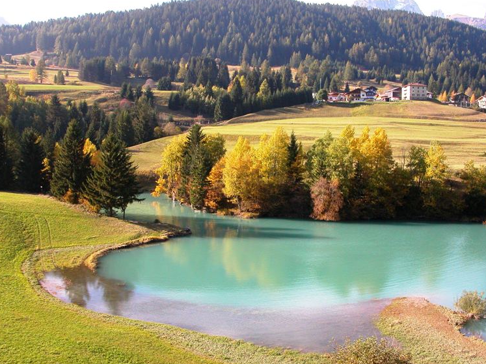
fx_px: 505
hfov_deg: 51.4
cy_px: 178
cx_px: 243
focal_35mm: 36
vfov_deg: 39.6
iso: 200
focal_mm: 8.9
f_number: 5.6
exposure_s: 1/274
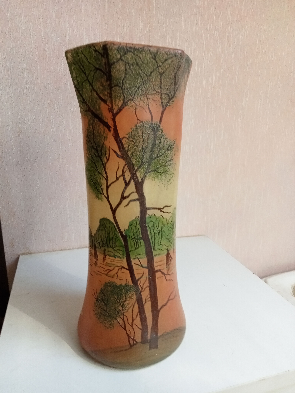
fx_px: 318
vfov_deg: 63.4
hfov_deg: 49.7
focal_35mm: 28
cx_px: 148
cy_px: 196
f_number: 2.2
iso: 134
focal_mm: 3.46
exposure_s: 1/50
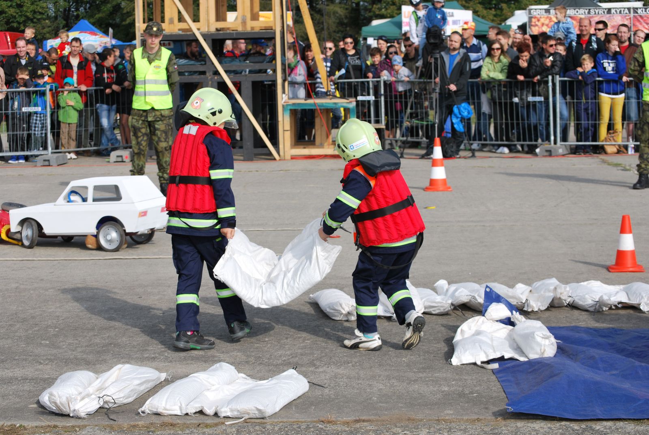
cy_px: 218
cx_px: 324
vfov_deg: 16.6
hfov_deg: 24.6
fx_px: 1489
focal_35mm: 82
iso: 100
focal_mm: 55
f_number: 9
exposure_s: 1/320
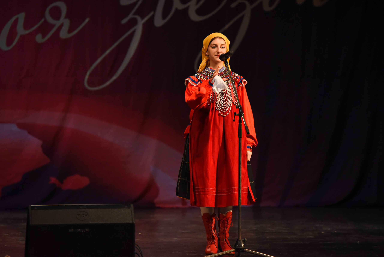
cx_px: 192
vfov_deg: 6.9
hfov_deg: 10.3
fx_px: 2134
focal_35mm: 200
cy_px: 128
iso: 5000
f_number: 3.5
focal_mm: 200
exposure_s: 1/640
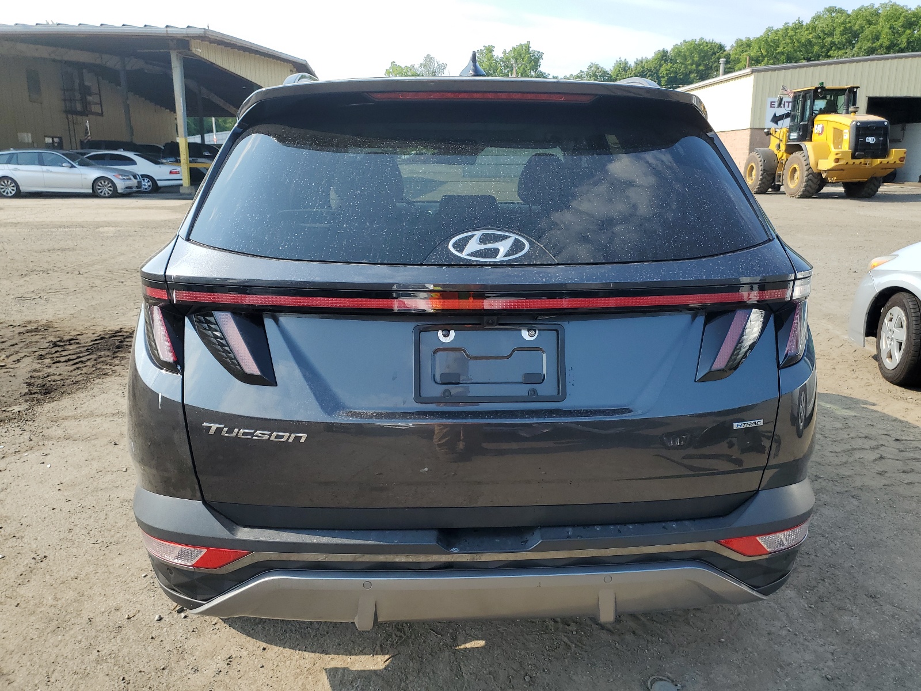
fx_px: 692
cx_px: 460
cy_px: 346
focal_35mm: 26
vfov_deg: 53.1
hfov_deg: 67.3
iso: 50
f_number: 1.5
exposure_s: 1/1429
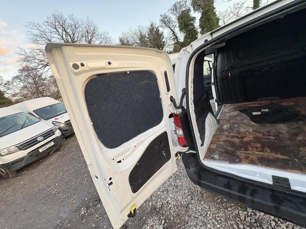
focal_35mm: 14
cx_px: 153
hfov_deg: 102.1
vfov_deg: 85.7
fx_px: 124
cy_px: 114
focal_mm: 2.22
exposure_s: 1/99
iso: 200
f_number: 2.2
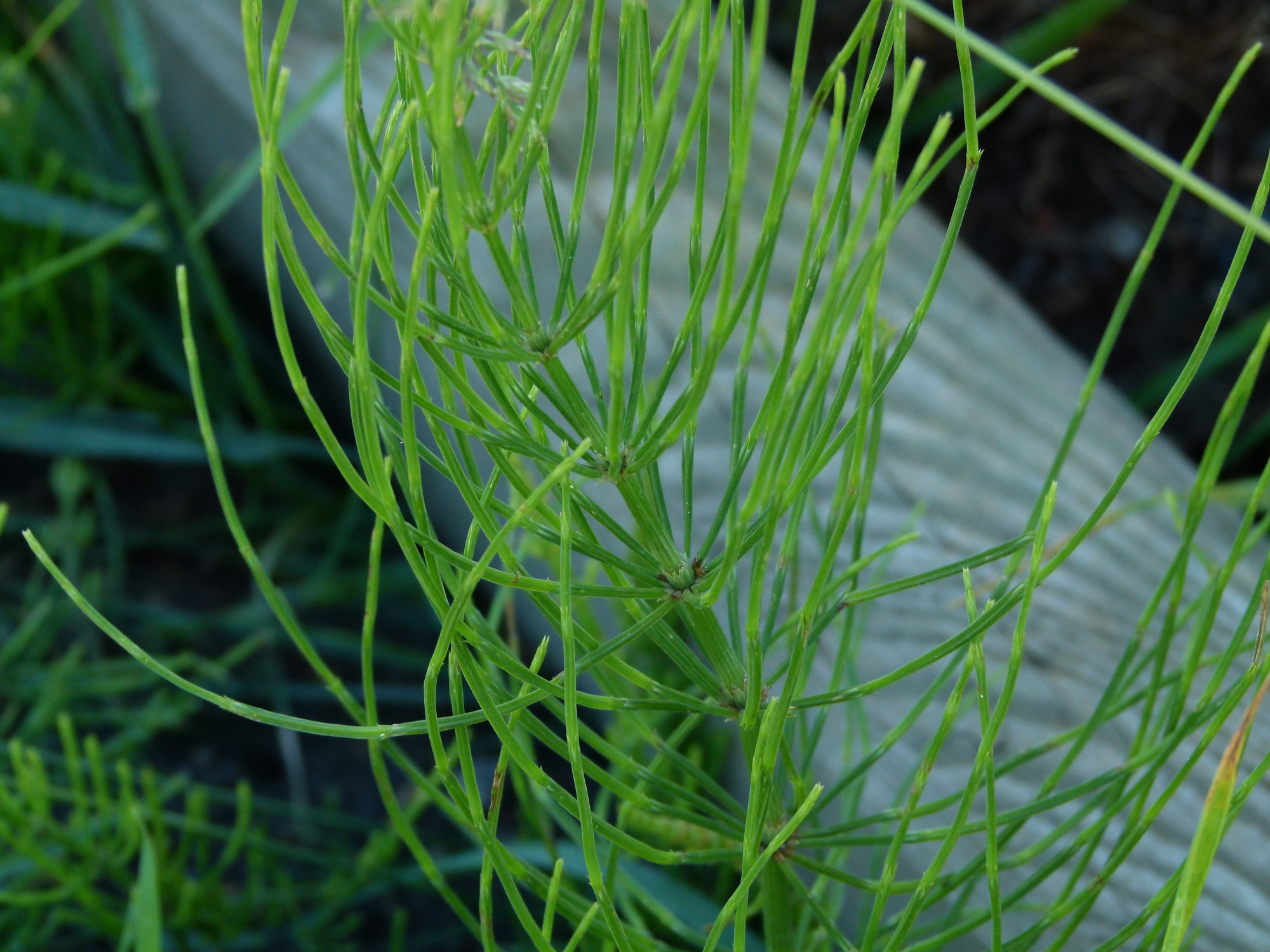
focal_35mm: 99
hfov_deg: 19.8
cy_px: 476
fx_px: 3632
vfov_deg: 14.9
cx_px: 635
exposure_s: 1/100
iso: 100
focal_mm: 17.8
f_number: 3.5
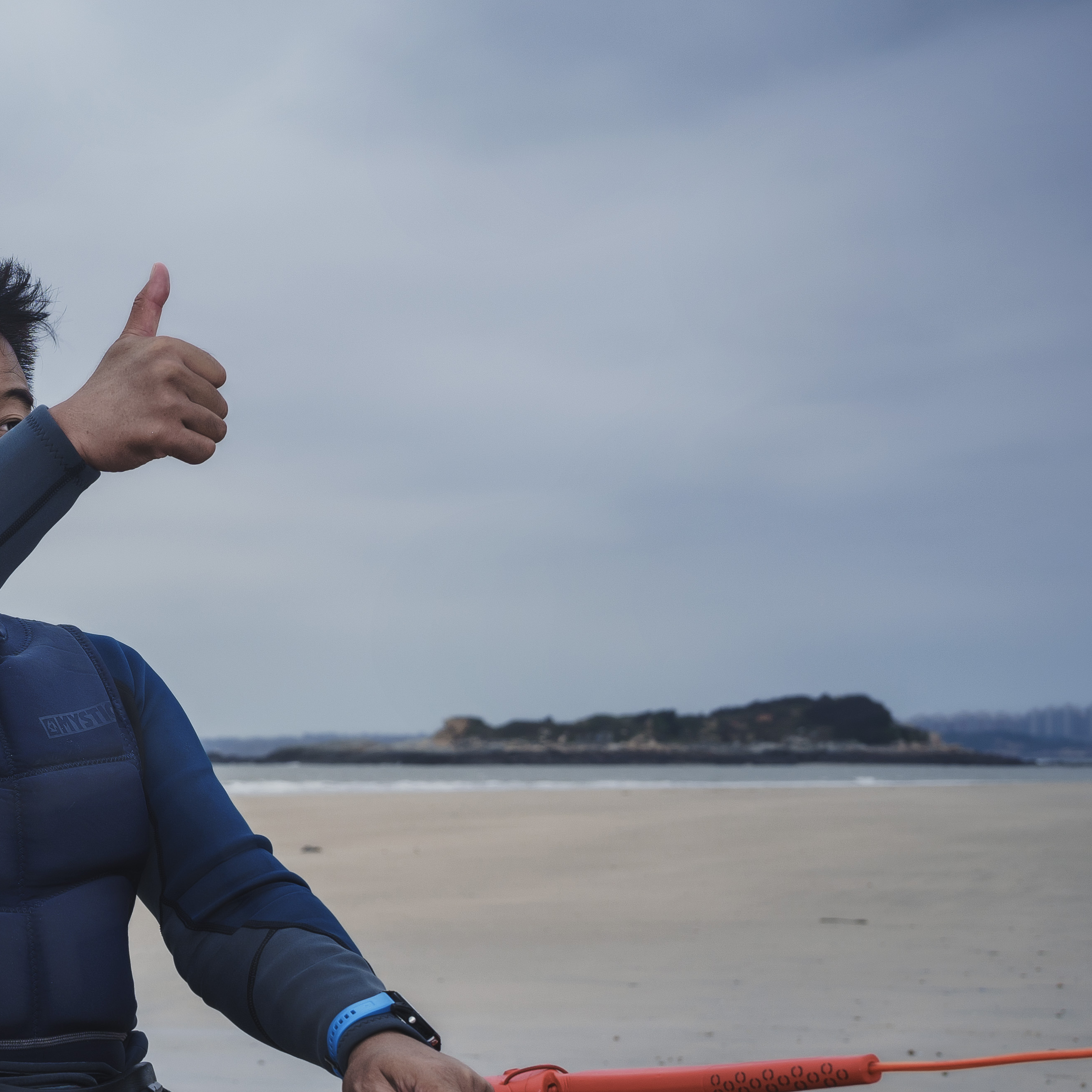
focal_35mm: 86
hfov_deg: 19.2
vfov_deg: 20.2
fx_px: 3069
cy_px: 580
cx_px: -168
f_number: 5.6
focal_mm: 38
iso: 160
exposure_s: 1/200
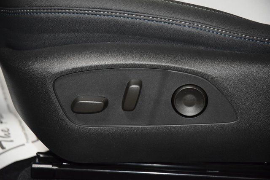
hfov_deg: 19.5
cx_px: 135
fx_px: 788
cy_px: 90
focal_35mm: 105
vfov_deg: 13.0
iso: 3200
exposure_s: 1/80
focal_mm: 70
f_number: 4.5
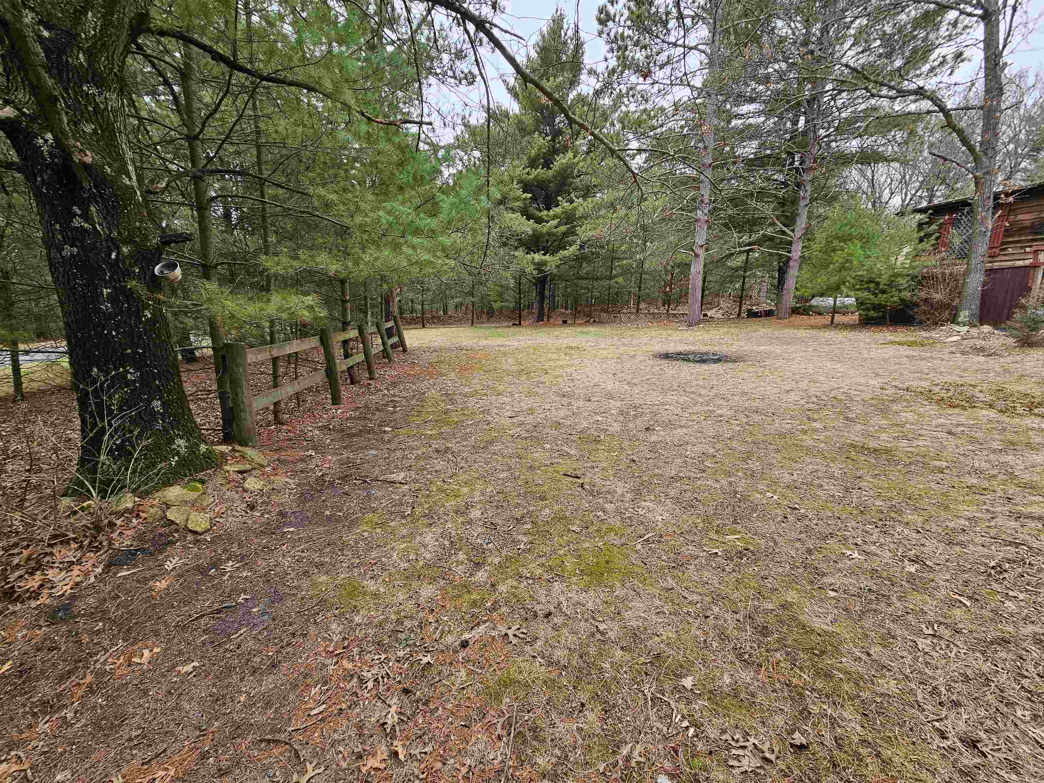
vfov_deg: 89.9
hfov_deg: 106.2
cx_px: 522
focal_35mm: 13
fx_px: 392
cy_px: 392
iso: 50
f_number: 2.2
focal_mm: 2.2
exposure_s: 1/352
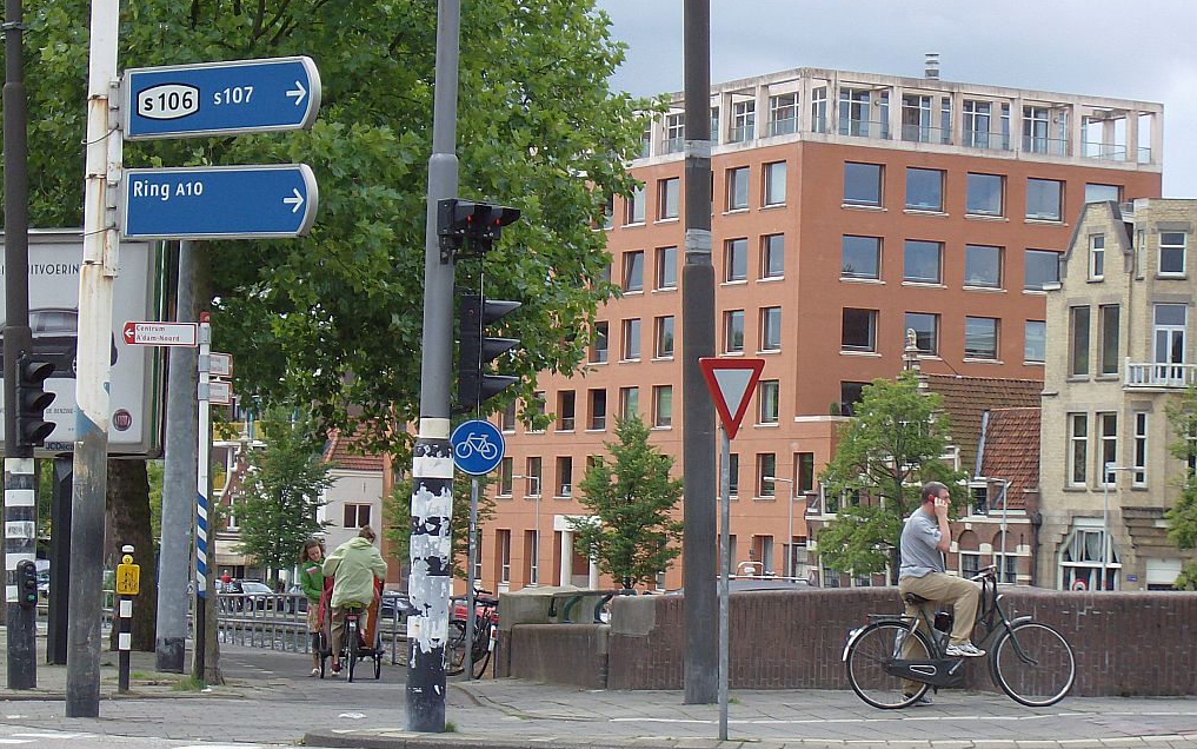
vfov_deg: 11.4
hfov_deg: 18.1
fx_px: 3752
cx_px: 596
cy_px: 324
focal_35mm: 115
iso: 100
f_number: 4.8
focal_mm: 18
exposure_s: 1/365
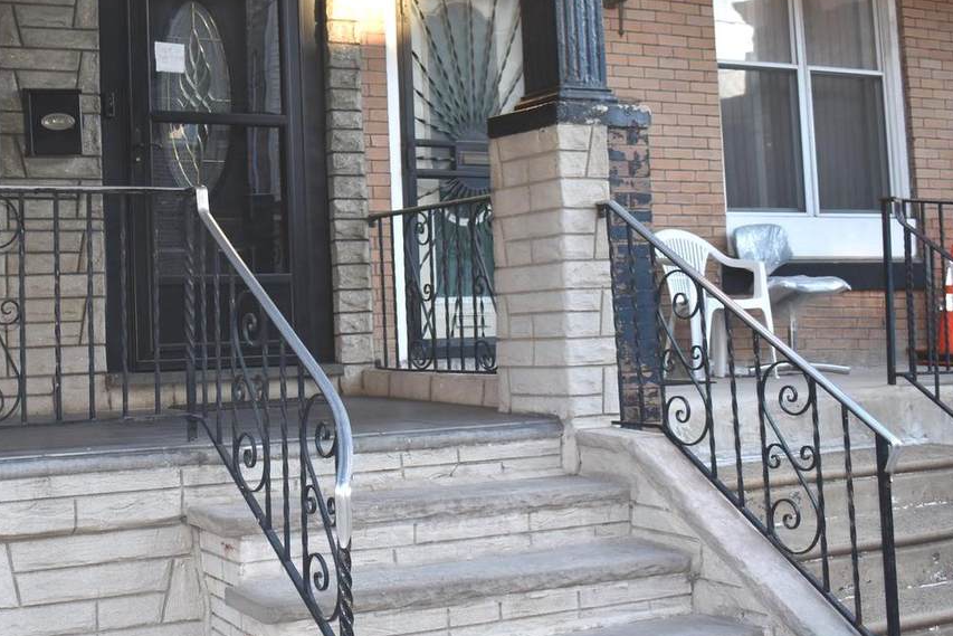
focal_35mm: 54
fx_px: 1430
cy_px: 234
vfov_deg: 25.0
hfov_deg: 36.1
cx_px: 244
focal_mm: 24
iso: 450
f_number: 5
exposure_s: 1/200
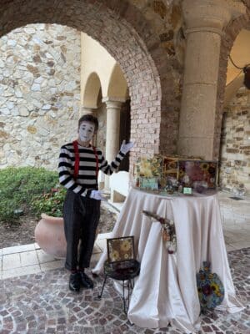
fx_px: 250
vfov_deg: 67.3
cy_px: 167
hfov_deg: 53.1
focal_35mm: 26
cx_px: 125
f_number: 1.6
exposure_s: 1/120
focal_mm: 5.96
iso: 100
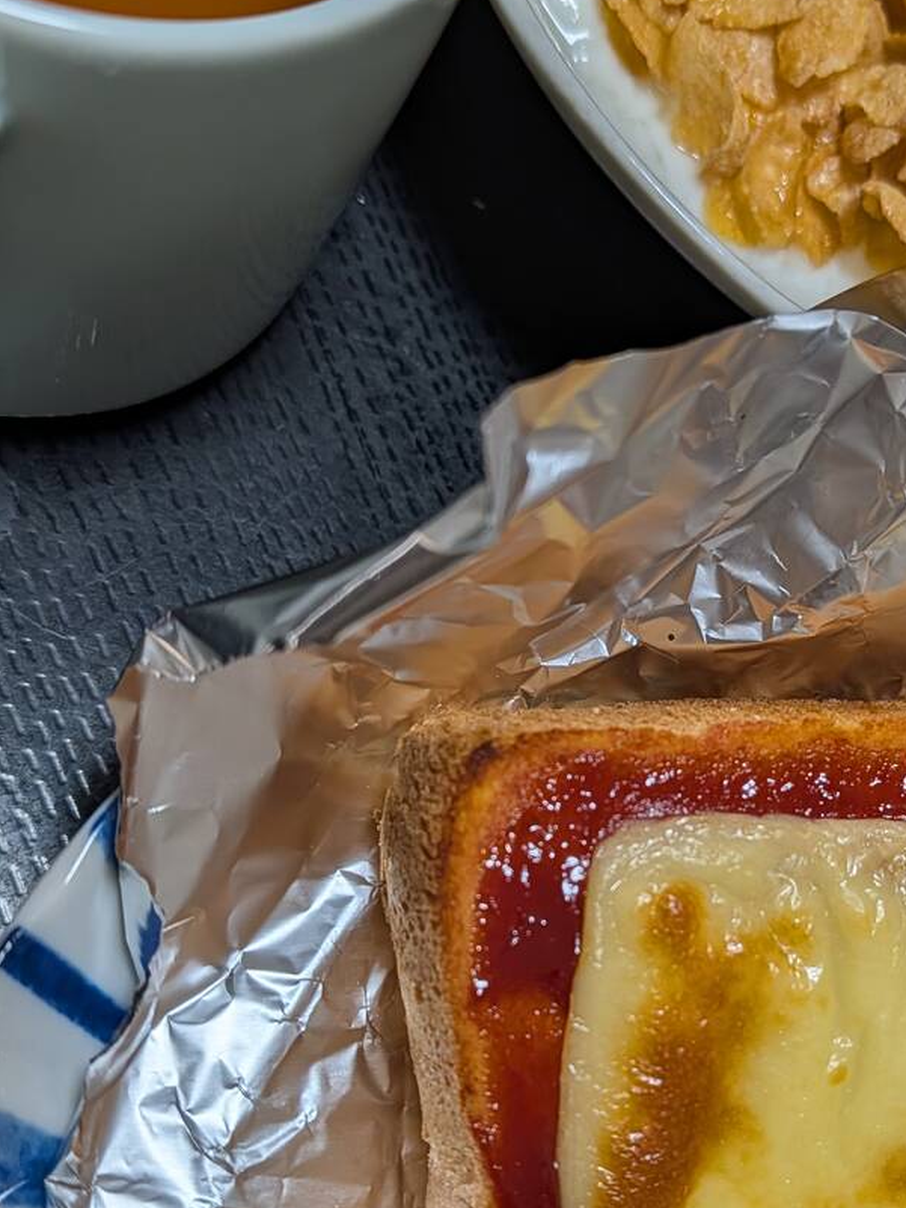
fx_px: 1675
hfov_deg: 29.9
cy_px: 701
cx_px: 638
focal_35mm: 48
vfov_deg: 39.5
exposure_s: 1/67.3
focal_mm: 6.9
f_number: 1.68
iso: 92
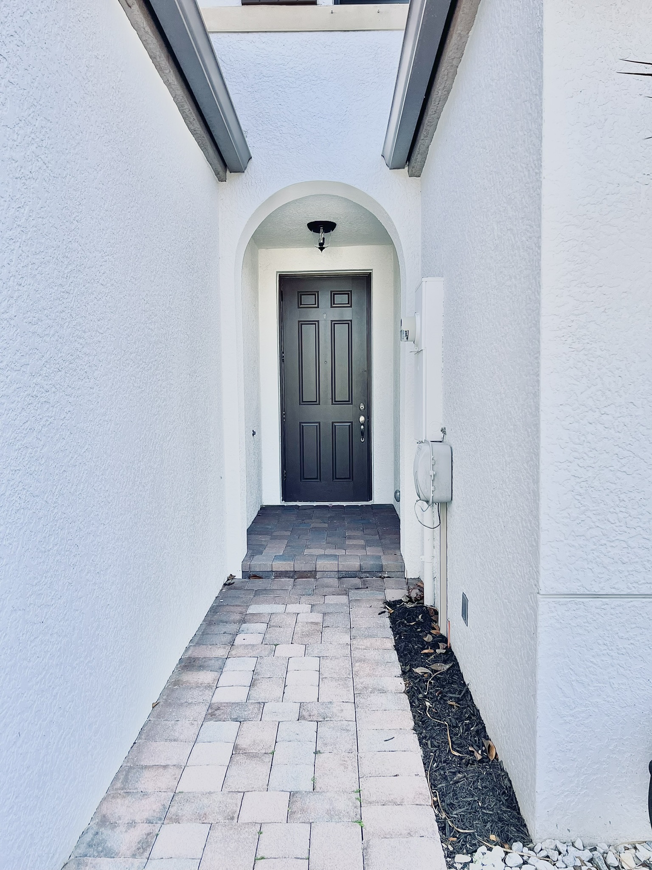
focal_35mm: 26
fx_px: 653
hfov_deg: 53.1
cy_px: 435
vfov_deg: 67.3
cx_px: 326
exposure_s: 1/666
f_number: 1.5
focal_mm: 5.7
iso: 50
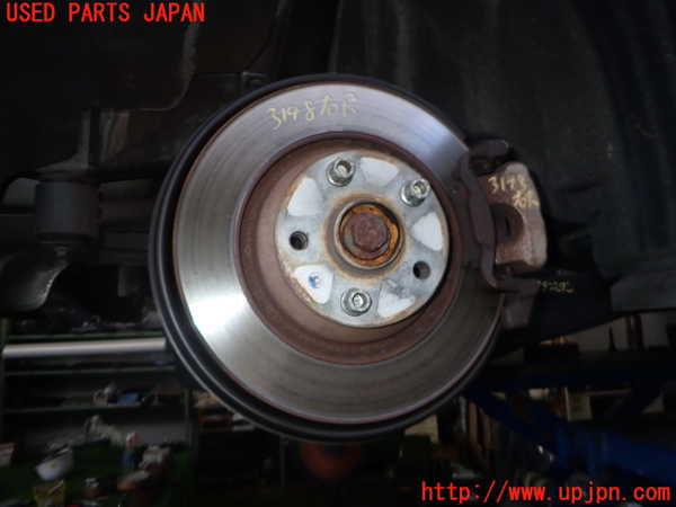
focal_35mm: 25
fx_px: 488
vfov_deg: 54.9
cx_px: 338
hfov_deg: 69.4
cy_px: 254
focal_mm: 4.5
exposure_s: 1/30
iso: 200
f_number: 5.6
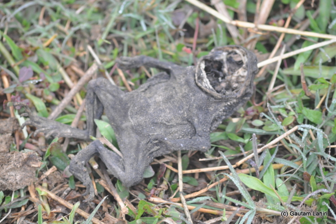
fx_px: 2098
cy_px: 112
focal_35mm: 225
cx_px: 168
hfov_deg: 9.2
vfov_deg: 6.1
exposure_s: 1/200
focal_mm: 150
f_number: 5.6
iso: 1000
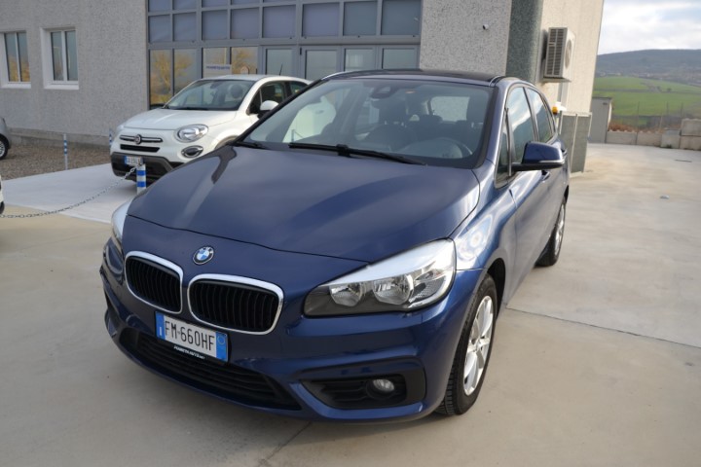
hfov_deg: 67.4
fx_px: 526
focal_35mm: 27
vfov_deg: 47.9
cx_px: 350
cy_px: 234
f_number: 5.6
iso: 125
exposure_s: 1/125
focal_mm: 18
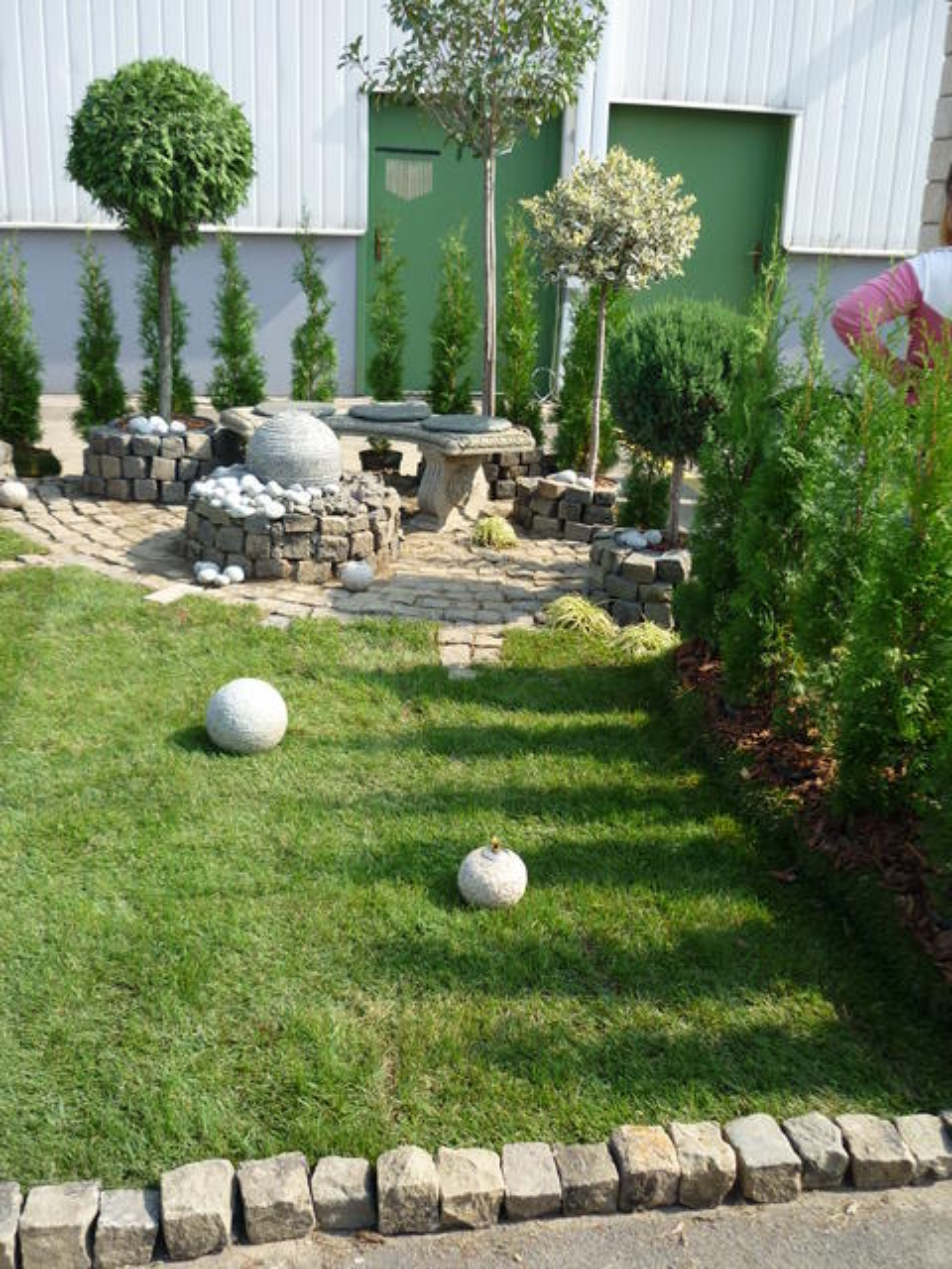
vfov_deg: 55.4
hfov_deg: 42.9
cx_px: 476
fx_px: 1210
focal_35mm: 33
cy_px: 634
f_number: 2.8
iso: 80
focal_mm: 5.5
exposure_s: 1/500
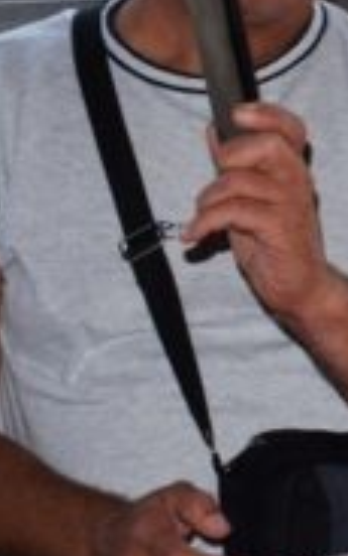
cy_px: 261
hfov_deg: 9.5
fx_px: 1850
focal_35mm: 122
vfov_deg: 17.1
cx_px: 853
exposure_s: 1/160
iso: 100
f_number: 6.3
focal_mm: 21
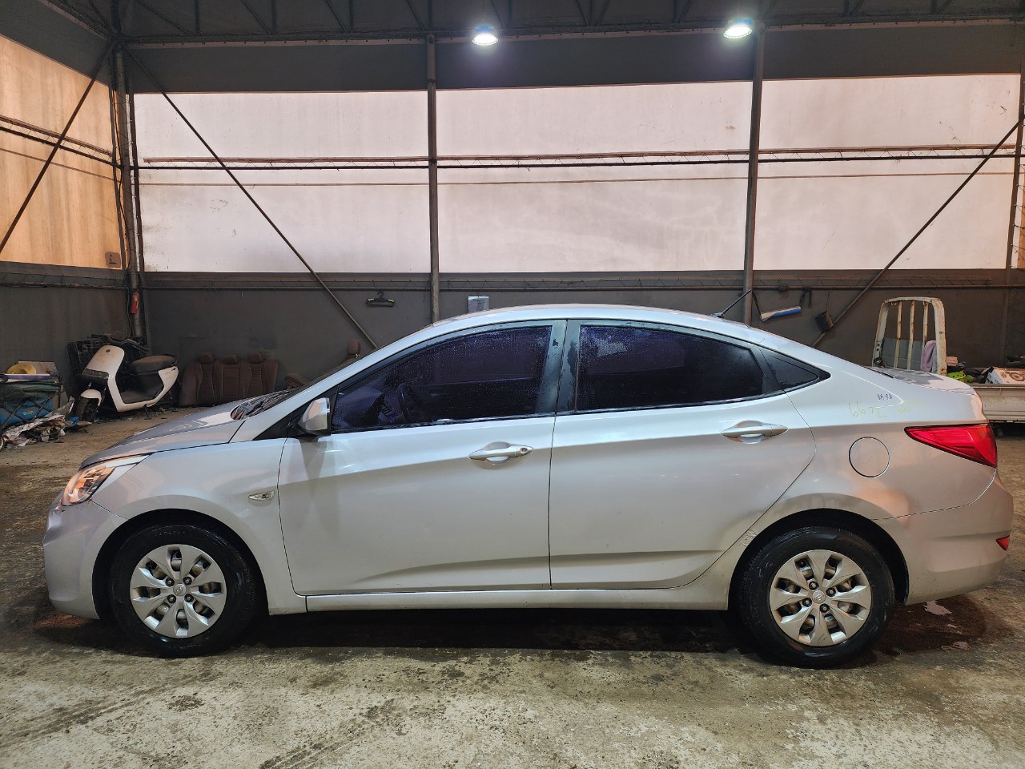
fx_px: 681
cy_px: 384
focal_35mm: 23
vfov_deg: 58.9
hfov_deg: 73.9
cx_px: 512
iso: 64
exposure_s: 1/120
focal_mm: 6.4
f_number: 1.8
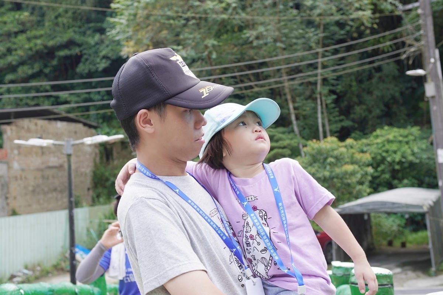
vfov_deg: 27.3
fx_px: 609
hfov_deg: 40.0
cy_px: 148
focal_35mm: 50
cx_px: 222
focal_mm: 33
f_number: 4
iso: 125
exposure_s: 1/160
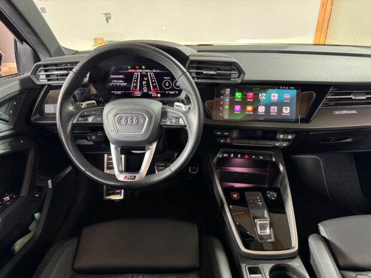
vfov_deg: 56.8
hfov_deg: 71.6
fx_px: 257
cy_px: 139
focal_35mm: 24
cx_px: 186
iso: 800
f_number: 1.78
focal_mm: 6.76
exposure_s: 1/39
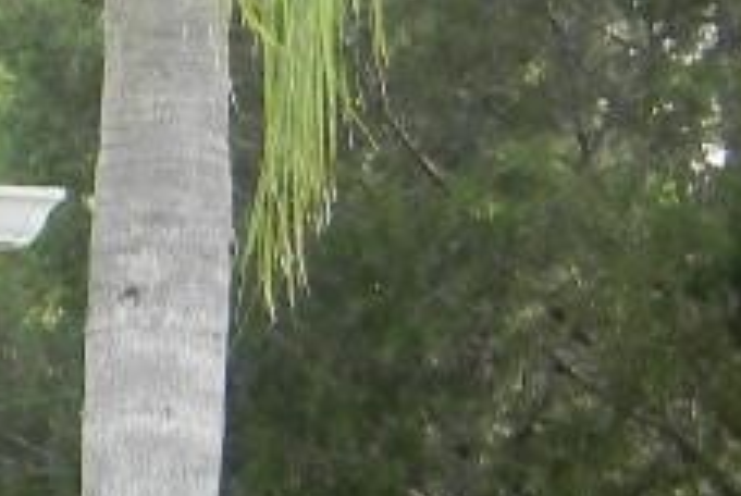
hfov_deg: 9.8
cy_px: 777
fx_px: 3957
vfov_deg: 7.0
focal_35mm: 192
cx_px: -865
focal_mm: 7.3
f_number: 3.8
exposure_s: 1/49.2
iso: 80
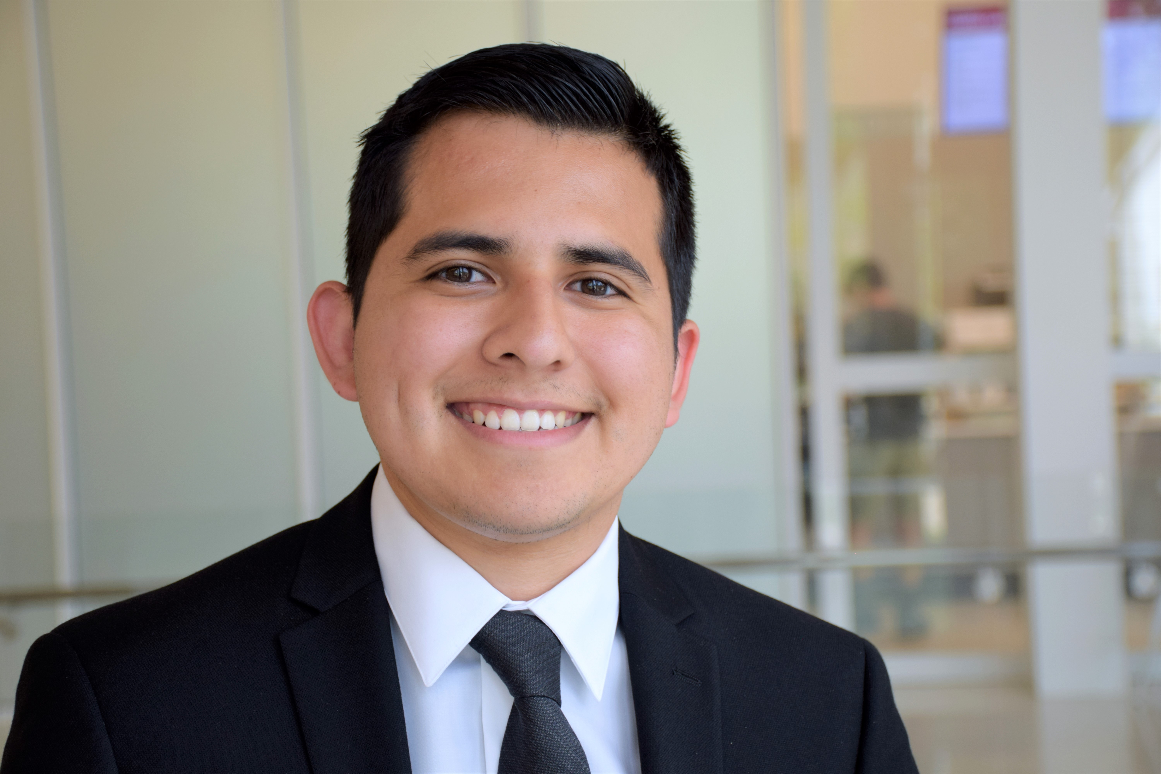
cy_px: 387
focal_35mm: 84
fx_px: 2709
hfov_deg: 24.2
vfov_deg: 16.3
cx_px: 580
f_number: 4.8
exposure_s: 1/125
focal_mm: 56
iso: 250
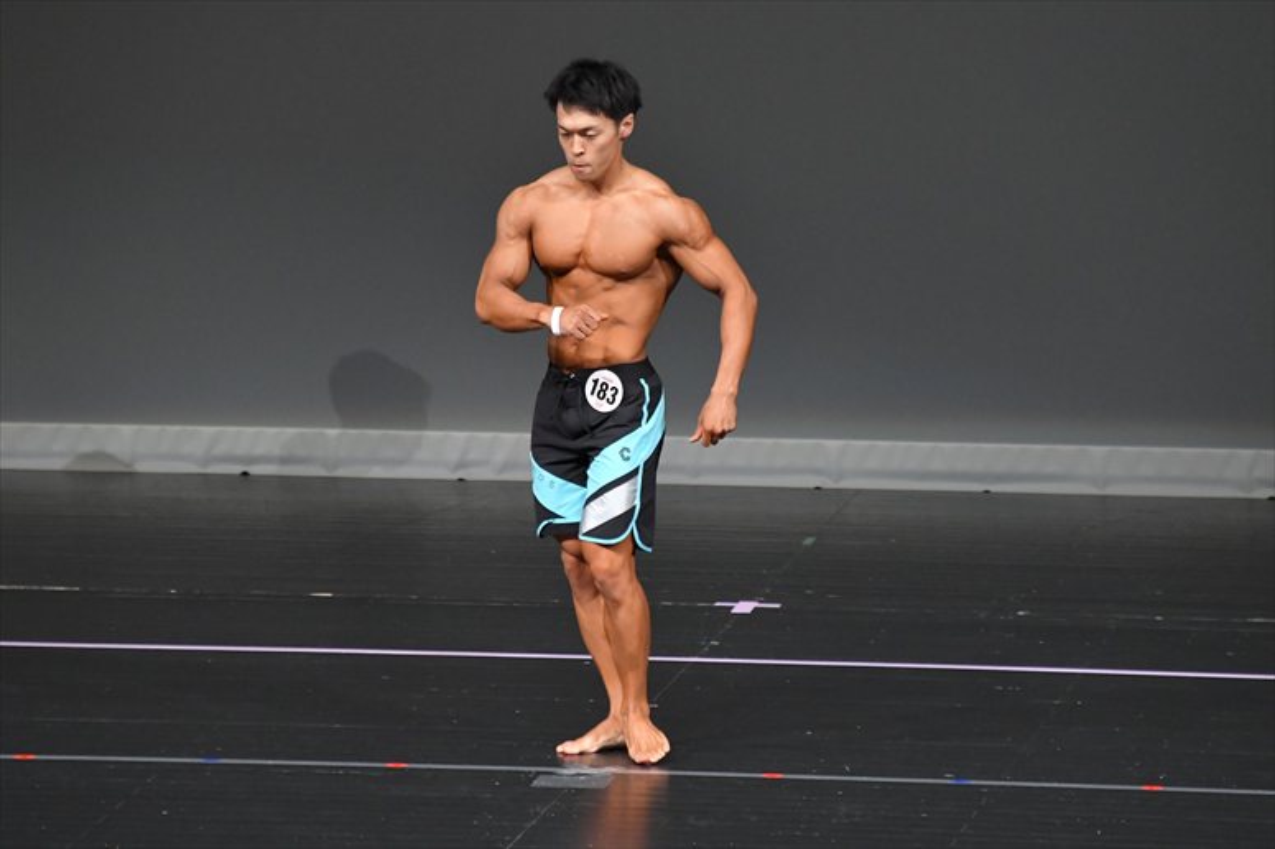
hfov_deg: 5.5
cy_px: 424
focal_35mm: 375
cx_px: 638
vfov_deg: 3.7
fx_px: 13275
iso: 4000
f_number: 5.6
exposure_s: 1/400
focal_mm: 250
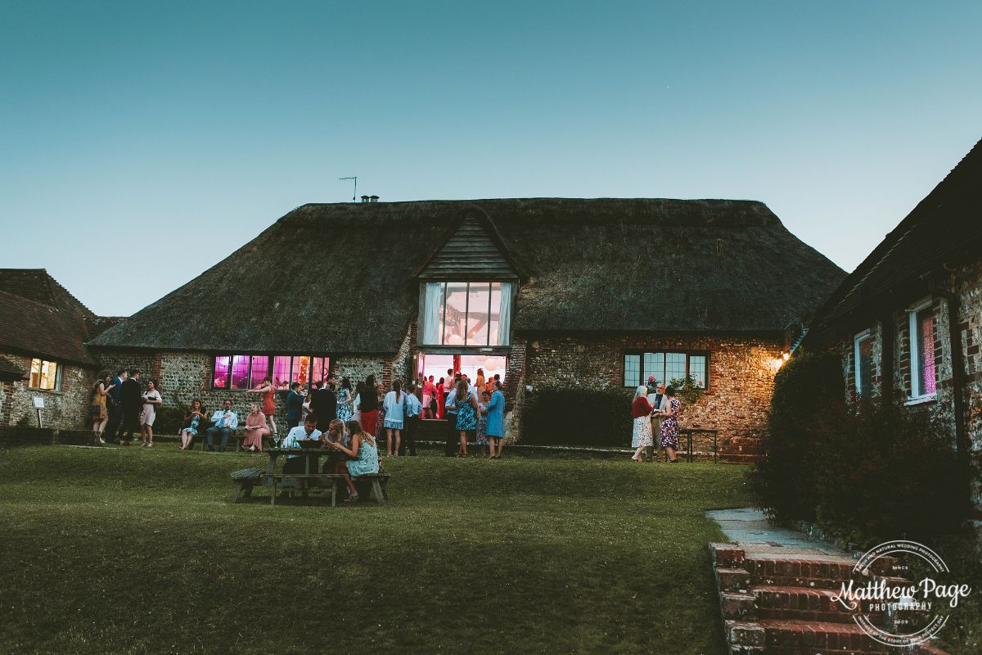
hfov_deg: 54.4
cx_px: 491
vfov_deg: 37.9
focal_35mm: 35
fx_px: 955
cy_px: 328
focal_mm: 35
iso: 2000
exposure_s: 1/100
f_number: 2.8
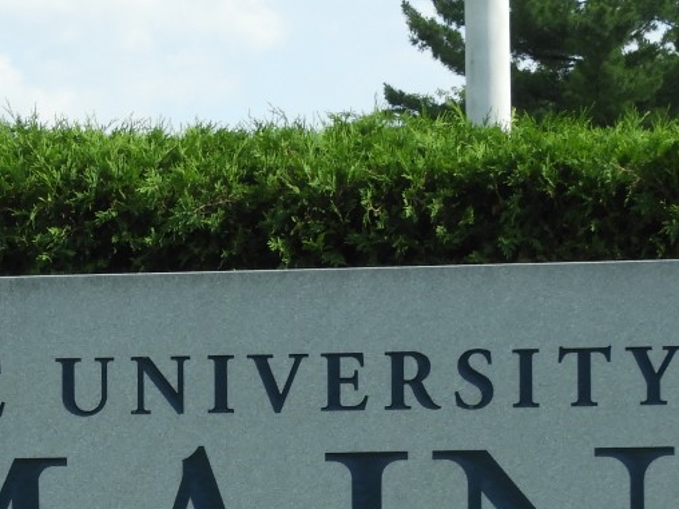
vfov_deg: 4.2
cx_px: 175
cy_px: 506
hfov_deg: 5.6
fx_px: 6944
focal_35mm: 354
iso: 100
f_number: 5
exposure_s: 1/400
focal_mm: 22.4
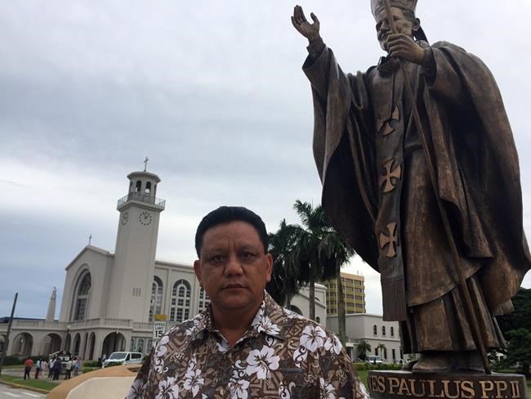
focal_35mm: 29
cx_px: 266
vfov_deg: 48.3
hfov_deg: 61.6
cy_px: 200
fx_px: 445
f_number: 2.2
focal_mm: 4.15
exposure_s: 1/898
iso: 32
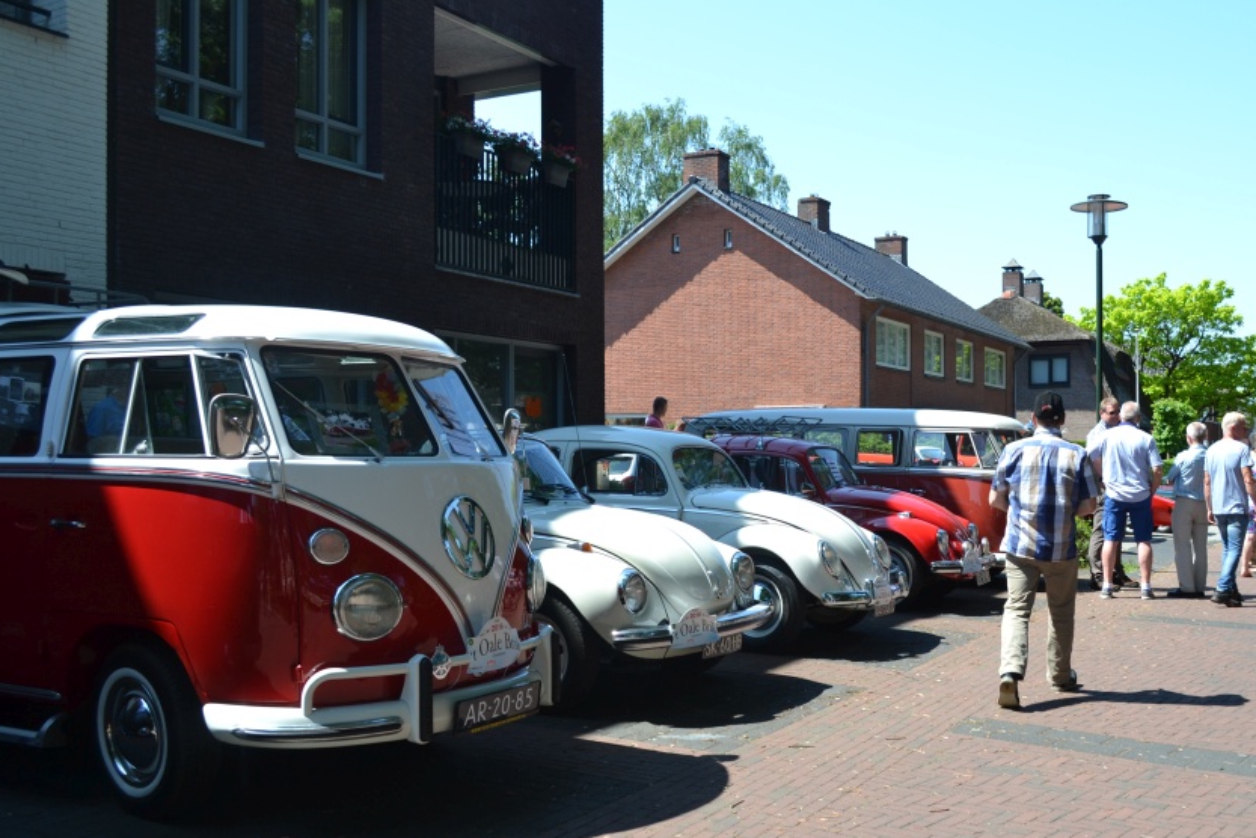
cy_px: 494
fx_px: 1256
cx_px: 731
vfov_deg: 36.8
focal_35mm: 36
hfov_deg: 52.9
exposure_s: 1/160
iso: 100
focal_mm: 20
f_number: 6.3
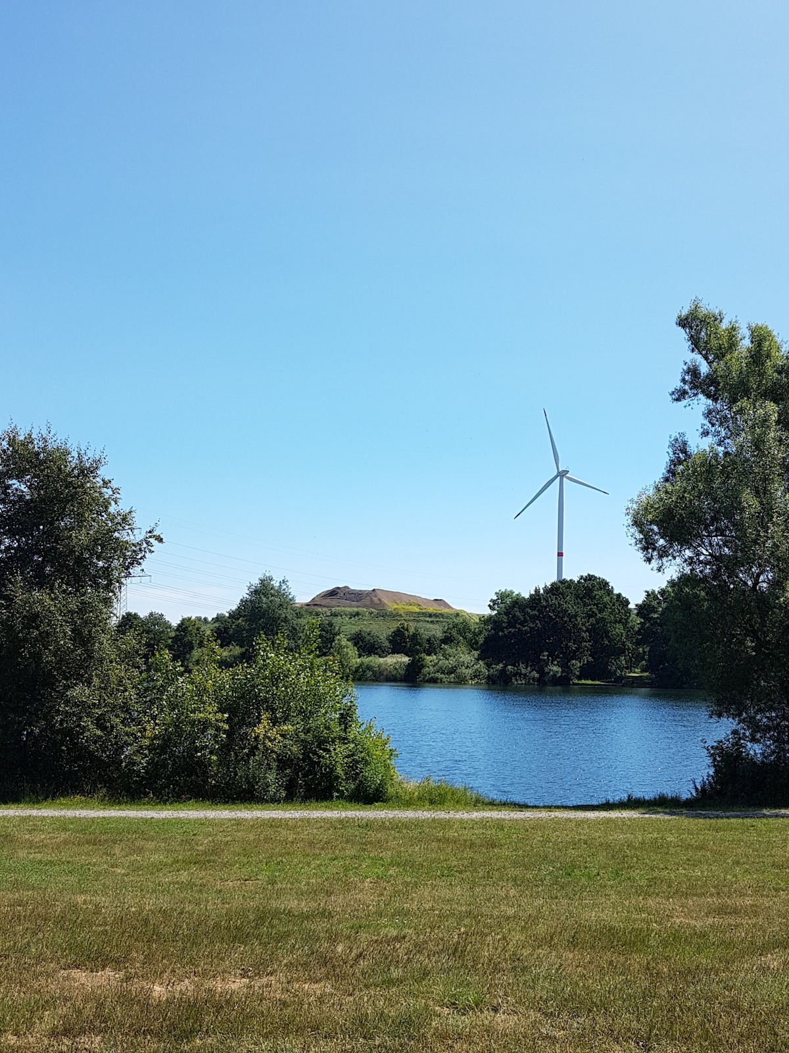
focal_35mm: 26
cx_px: 394
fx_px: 790
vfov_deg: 67.3
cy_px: 526
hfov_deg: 53.1
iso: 40
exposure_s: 1/1860
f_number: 1.7
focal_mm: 4.2
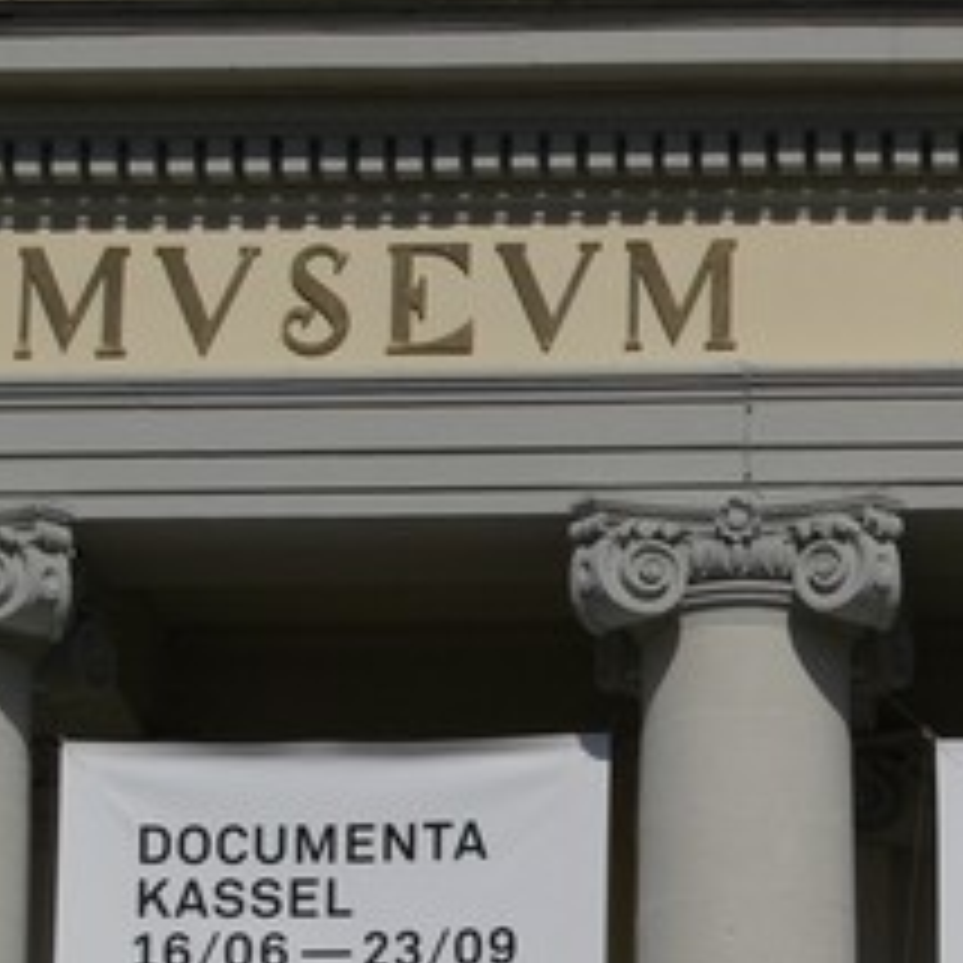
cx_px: 1130
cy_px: 864
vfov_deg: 9.8
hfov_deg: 9.7
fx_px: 5571
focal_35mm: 177
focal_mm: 14.2
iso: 80
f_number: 5.6
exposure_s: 1/400
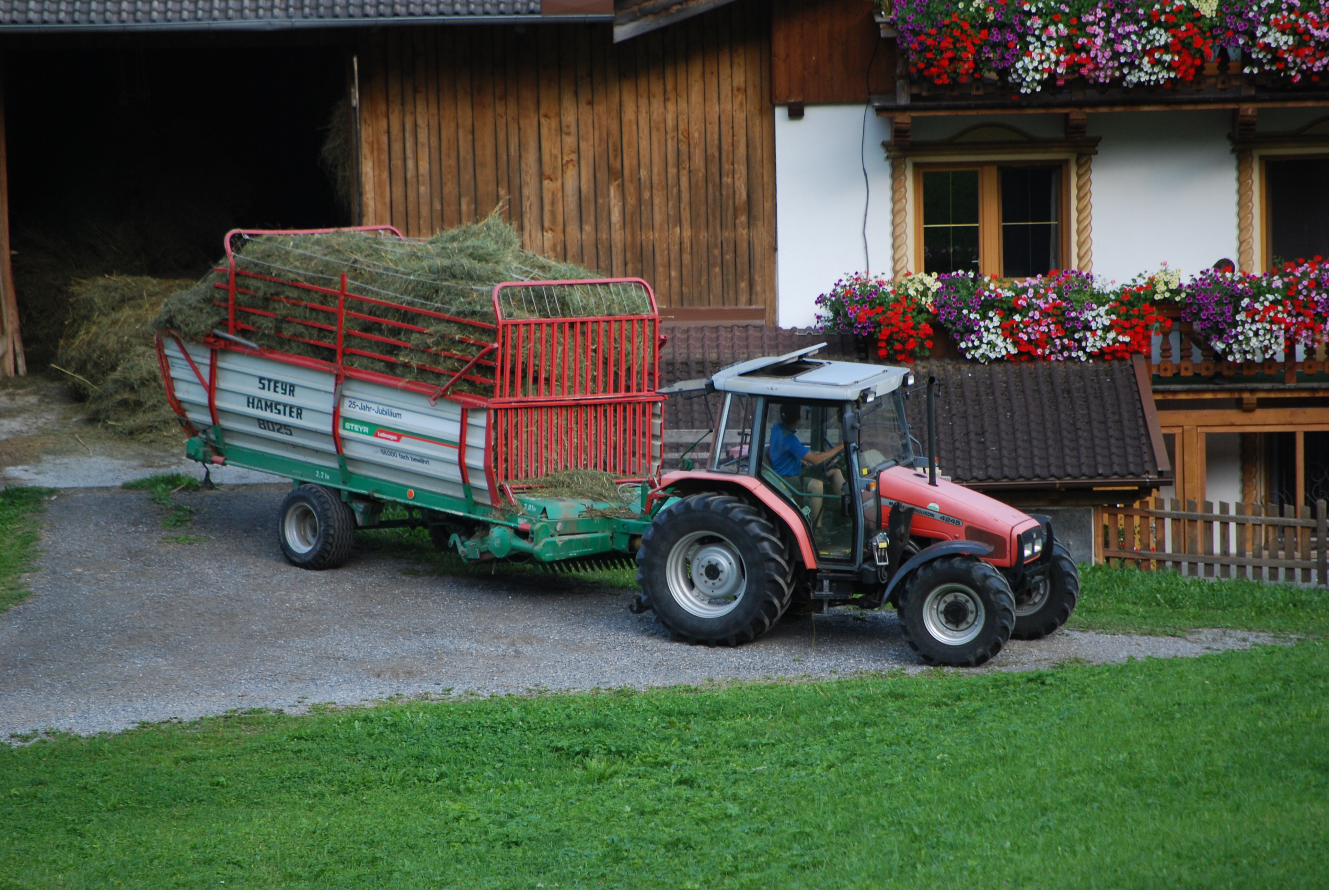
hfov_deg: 6.9
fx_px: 11088
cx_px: 664
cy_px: 445
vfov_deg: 4.6
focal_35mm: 300
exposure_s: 1/125
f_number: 5.6
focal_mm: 200
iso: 320
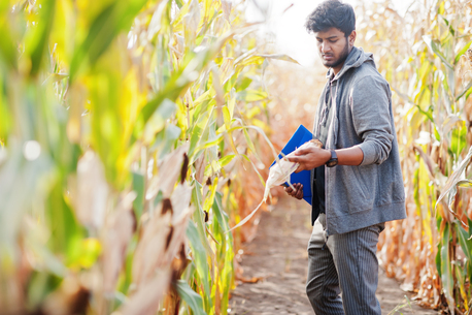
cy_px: 158
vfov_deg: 16.1
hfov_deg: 23.9
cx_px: 236
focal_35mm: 85
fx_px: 1114
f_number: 2.2
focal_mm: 85
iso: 200
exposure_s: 1/2000
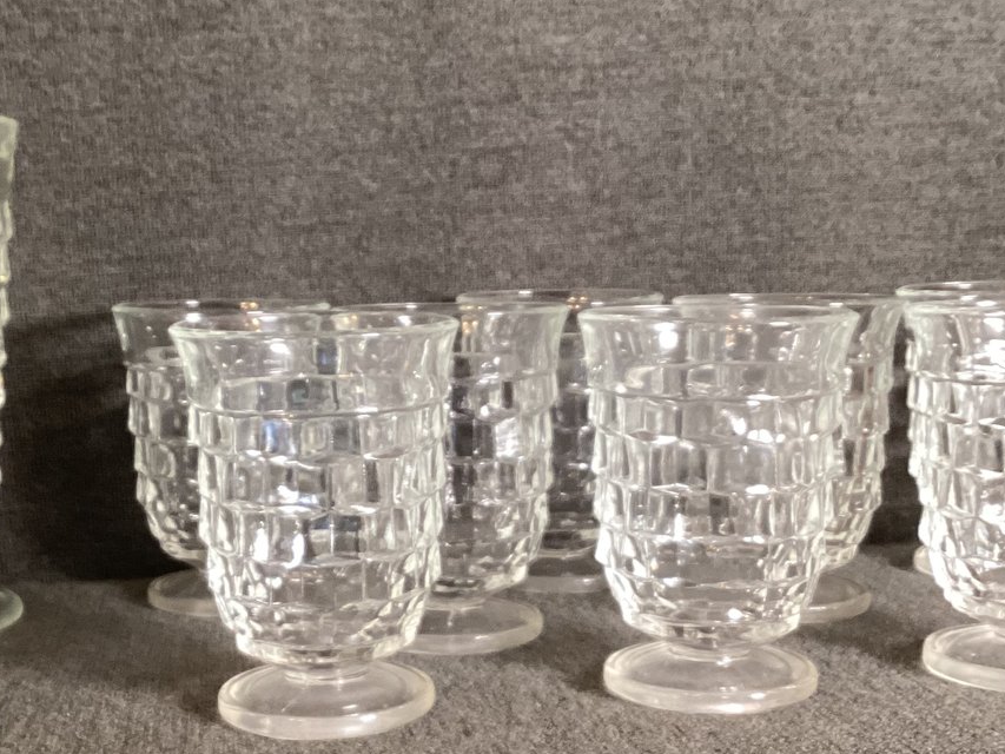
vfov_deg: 26.4
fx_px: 1597
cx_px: 429
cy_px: 492
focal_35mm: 55
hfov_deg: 34.9
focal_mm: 3.3
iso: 250
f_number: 2.4
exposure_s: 1/60
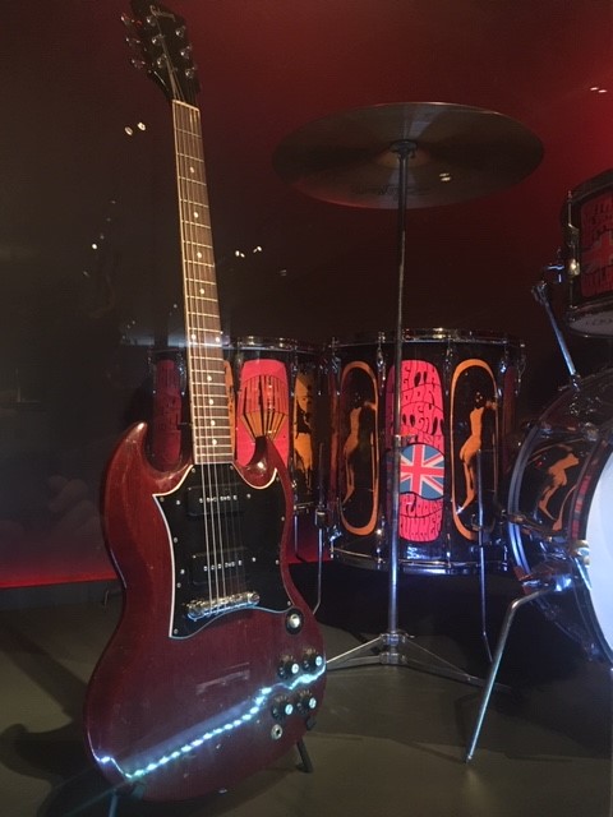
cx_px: 306
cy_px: 408
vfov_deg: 61.7
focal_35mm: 29
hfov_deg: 48.2
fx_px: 685
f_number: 2.2
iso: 500
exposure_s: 1/15
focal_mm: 4.15
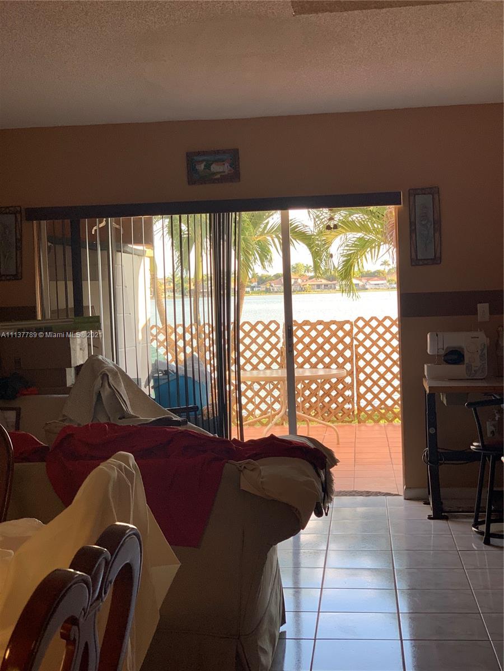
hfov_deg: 28.0
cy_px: 336
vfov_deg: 36.8
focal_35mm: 52
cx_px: 252
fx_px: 1009
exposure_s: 1/122
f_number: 2.4
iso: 80
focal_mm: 6
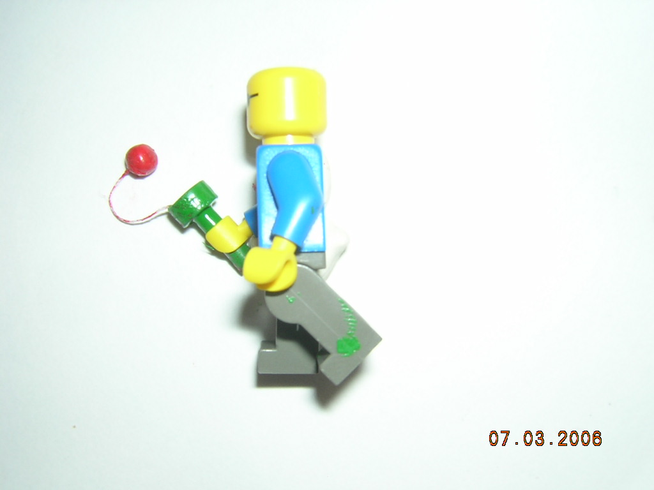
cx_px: 327
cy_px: 245
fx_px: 680
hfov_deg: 51.4
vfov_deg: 39.7
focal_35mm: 36
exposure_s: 1/60.1
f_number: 5.2
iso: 100
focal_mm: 4.7
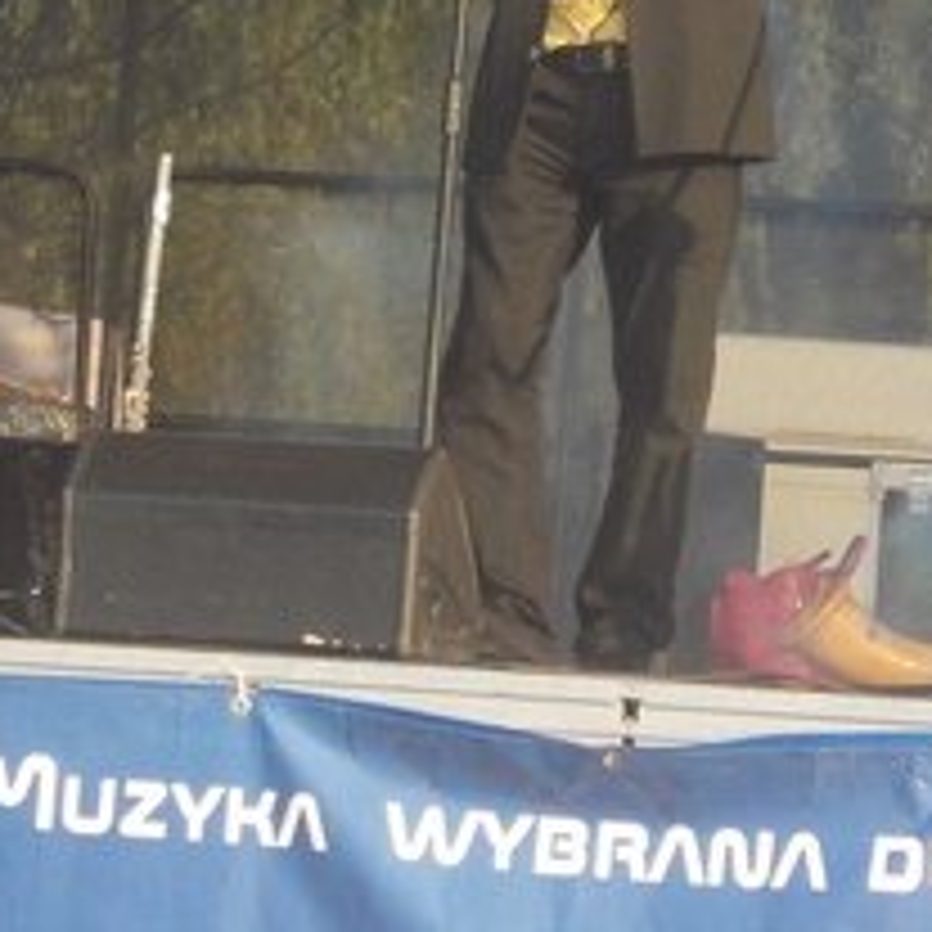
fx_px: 9565
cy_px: 50
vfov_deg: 5.6
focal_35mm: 314
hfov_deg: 5.6
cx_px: 482
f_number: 5.8
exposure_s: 1/80
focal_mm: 16
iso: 80
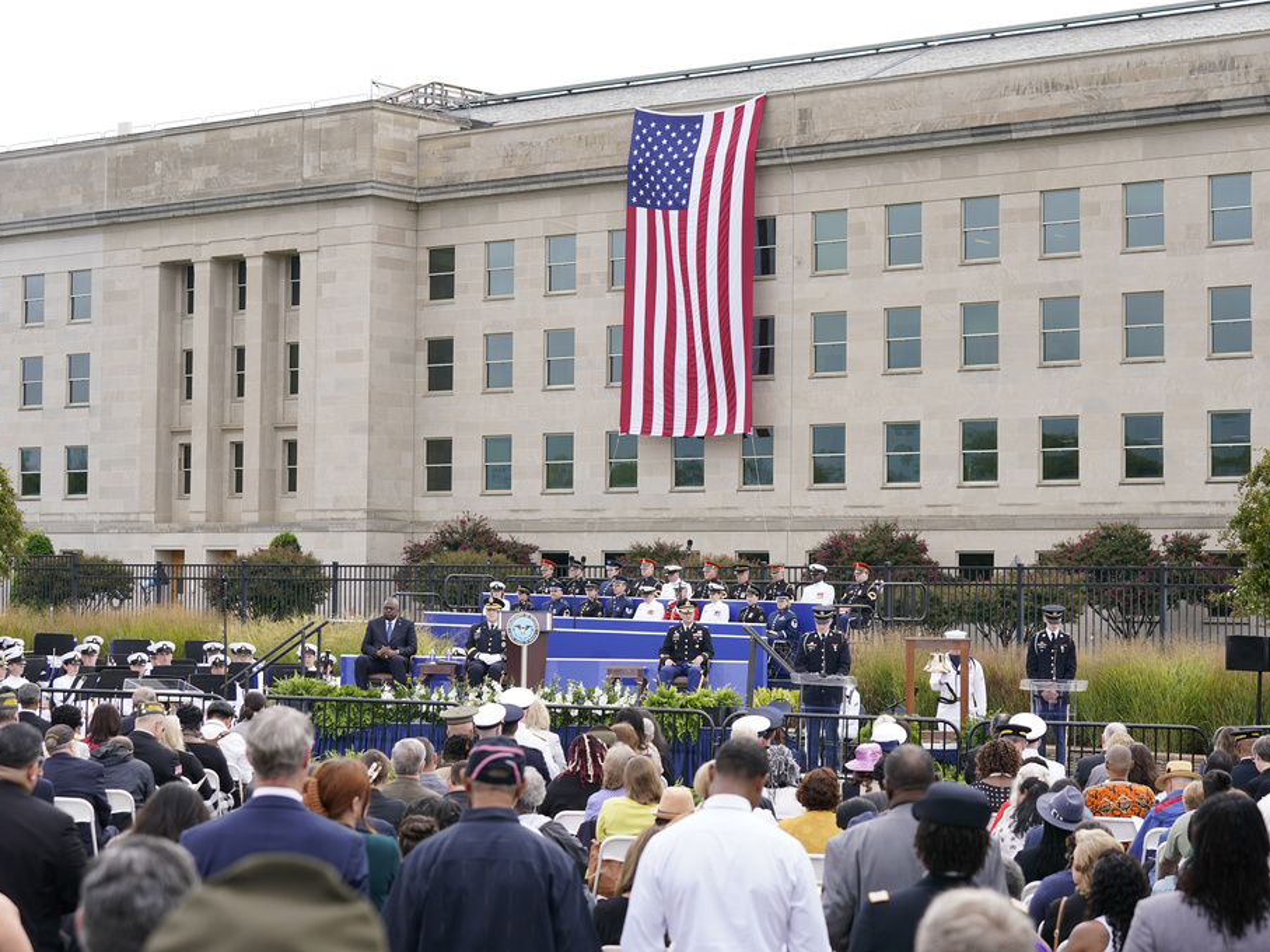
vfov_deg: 19.4
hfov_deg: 25.7
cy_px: 475
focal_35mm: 76
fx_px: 2788
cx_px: 685
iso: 500
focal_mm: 70
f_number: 5
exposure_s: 1/640
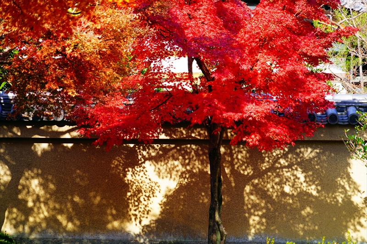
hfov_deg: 8.6
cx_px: 184
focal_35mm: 240
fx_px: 2446
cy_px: 122
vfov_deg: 5.7
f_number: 6.3
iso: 250
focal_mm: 240
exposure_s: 1/250
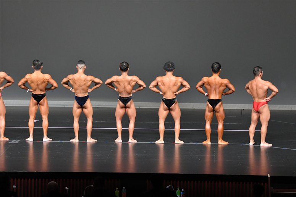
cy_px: 98
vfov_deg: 7.9
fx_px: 1430
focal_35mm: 174
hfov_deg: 11.8
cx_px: 148
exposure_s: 1/400
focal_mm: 116
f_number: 5.6
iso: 5000
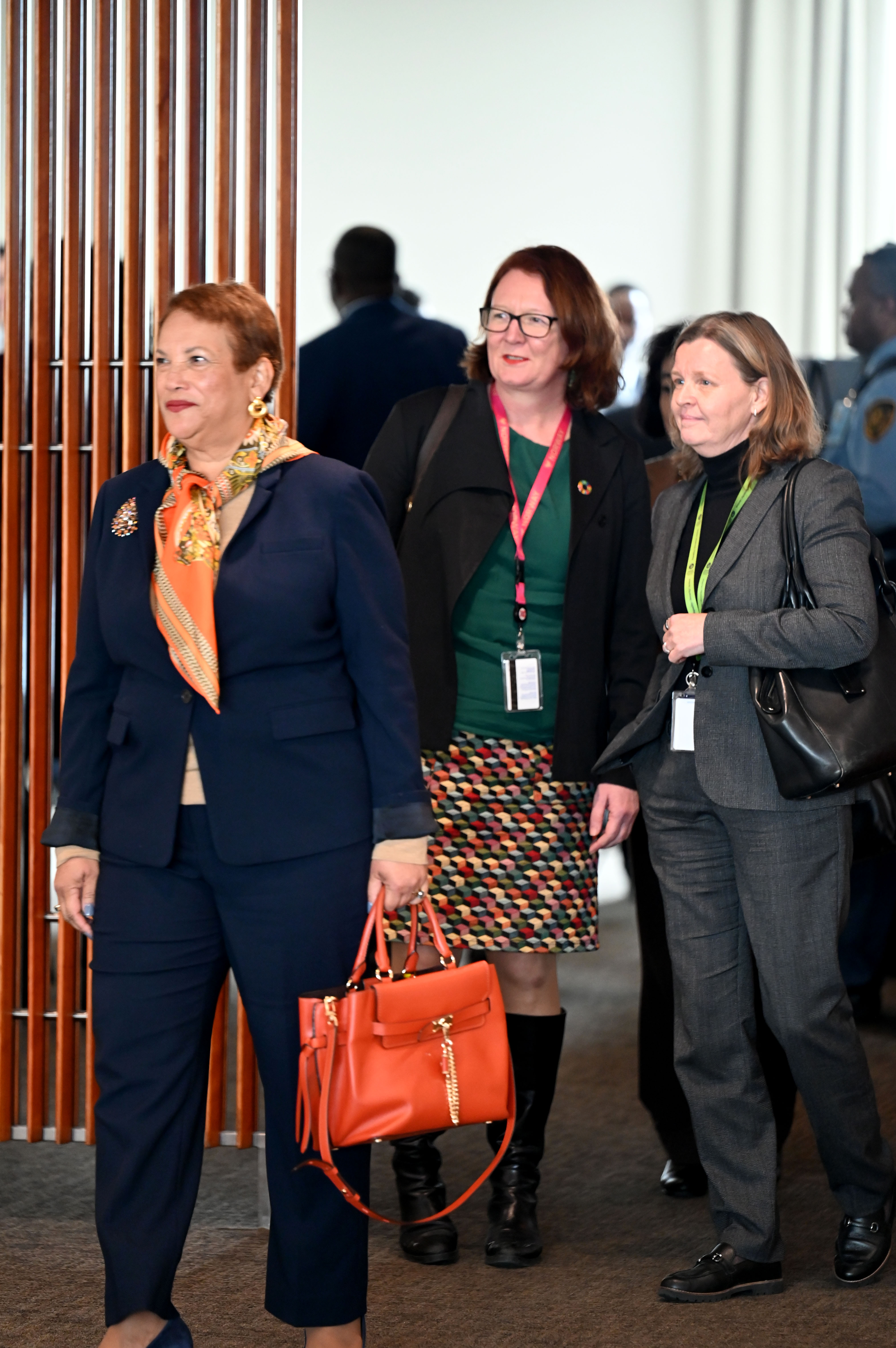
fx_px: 6729
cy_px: 674
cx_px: 448
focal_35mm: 180
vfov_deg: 11.4
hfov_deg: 7.6
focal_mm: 180
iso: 3600
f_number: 2.8
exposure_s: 1/125
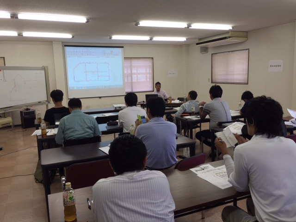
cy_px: 111
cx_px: 148
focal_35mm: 29
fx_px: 248
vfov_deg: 48.2
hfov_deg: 61.7
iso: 32
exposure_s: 1/60
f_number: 2.2
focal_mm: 4.15
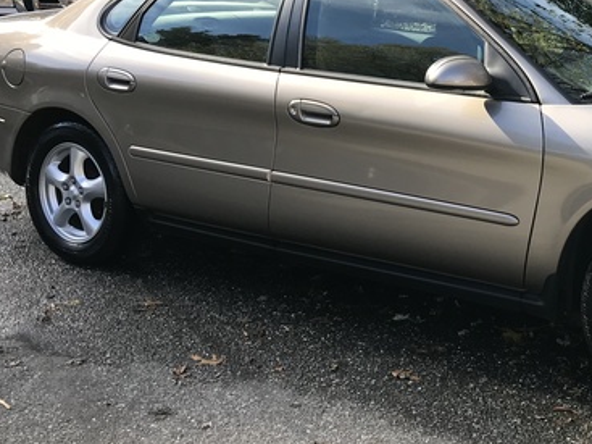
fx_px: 1009
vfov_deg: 24.4
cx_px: 506
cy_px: 89
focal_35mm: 59
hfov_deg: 31.5
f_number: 1.8
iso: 20
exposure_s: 1/456
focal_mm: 3.99
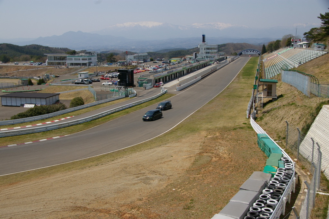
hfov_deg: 47.9
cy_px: 110
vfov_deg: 33.0
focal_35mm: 40
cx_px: 164
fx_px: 370
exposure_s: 1/500
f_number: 9.5
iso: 200
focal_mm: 27
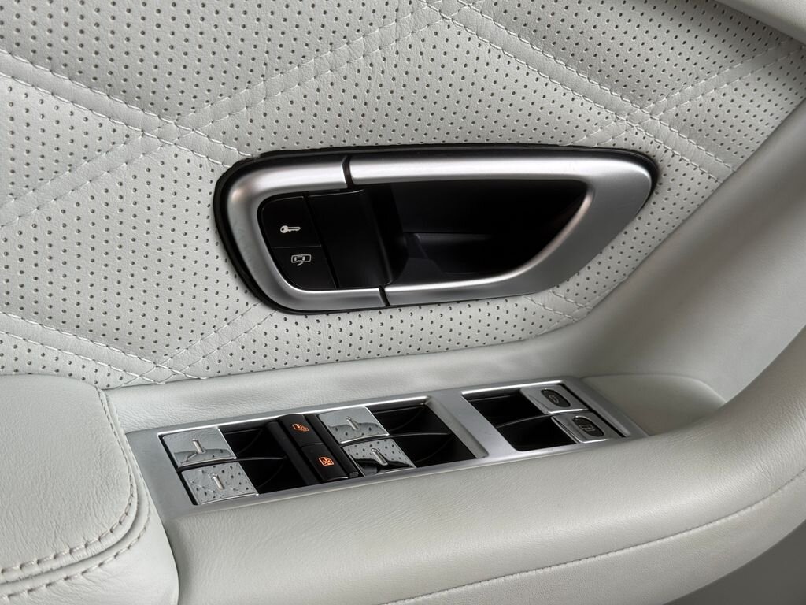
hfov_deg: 39.7
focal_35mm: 48
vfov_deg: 30.3
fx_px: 1118
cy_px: 302
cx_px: 403
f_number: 1.78
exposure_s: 1/73
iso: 100
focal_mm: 6.76
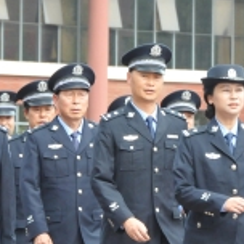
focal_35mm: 416
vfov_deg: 4.2
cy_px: 66
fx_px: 3318
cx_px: 225
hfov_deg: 4.2
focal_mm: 90
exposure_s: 1/320
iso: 1250
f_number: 10
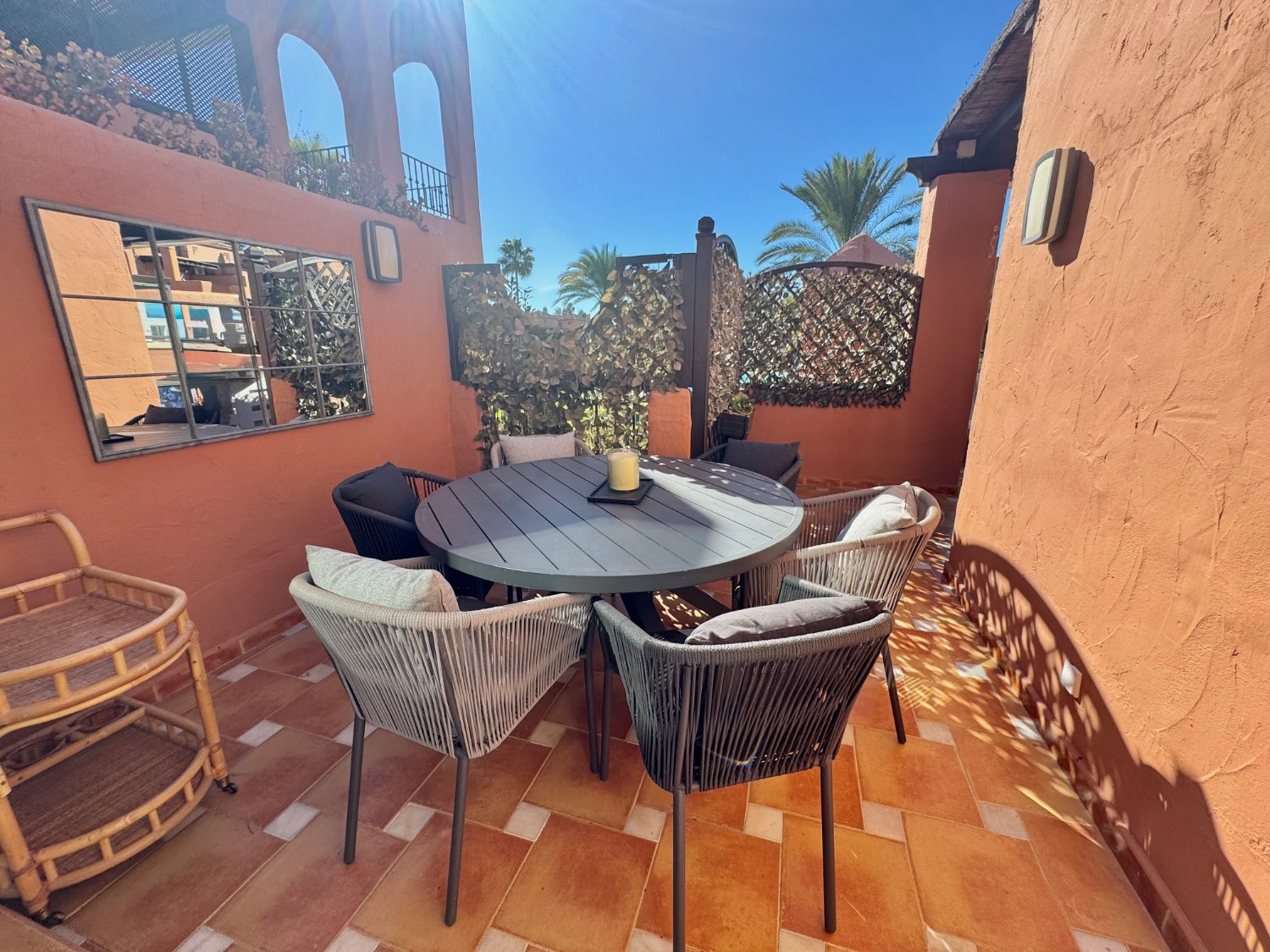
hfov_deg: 102.1
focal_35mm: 14
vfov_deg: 85.7
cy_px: 476
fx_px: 514
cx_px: 635
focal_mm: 2.22
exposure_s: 1/669
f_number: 2.2
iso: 40
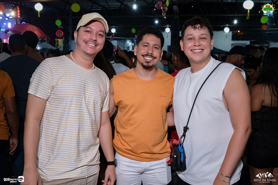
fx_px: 278
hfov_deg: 53.1
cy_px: 92
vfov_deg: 36.9
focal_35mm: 36
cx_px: 139
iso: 2500
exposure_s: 1/320
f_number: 3.2
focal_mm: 24
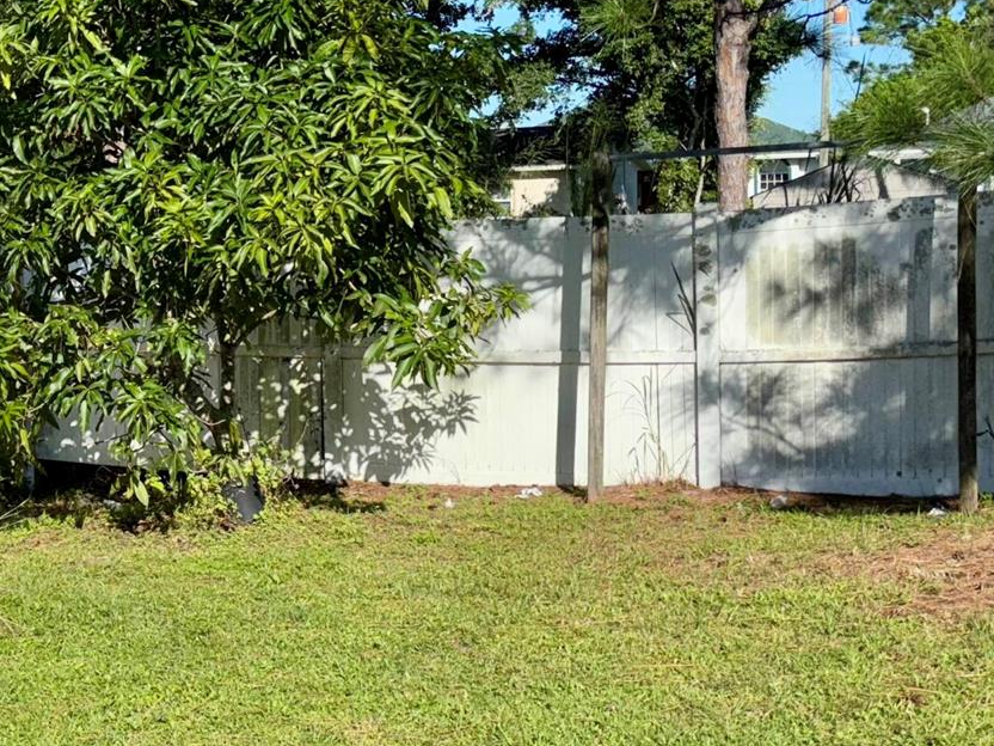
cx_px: -38
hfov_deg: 28.1
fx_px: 1838
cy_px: 328
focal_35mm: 64
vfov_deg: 22.9
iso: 32
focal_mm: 5.96
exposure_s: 1/4425
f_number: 1.6
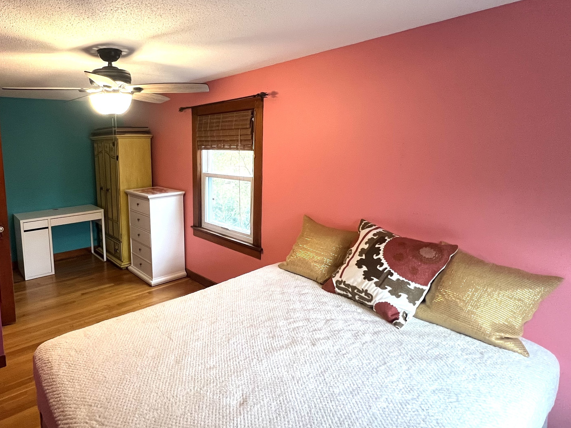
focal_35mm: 19
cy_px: 191
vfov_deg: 68.5
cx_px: 171
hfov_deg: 80.5
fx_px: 313
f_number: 1.8
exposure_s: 1/60
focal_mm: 1.57
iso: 400
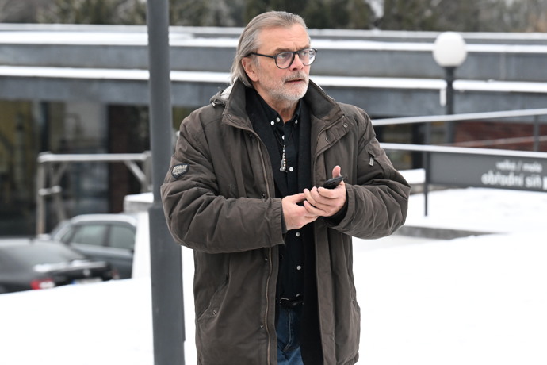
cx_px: 274
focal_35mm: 157
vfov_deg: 8.7
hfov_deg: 13.1
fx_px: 2385
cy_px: 182
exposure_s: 1/250
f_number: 5
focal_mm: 105
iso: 2000
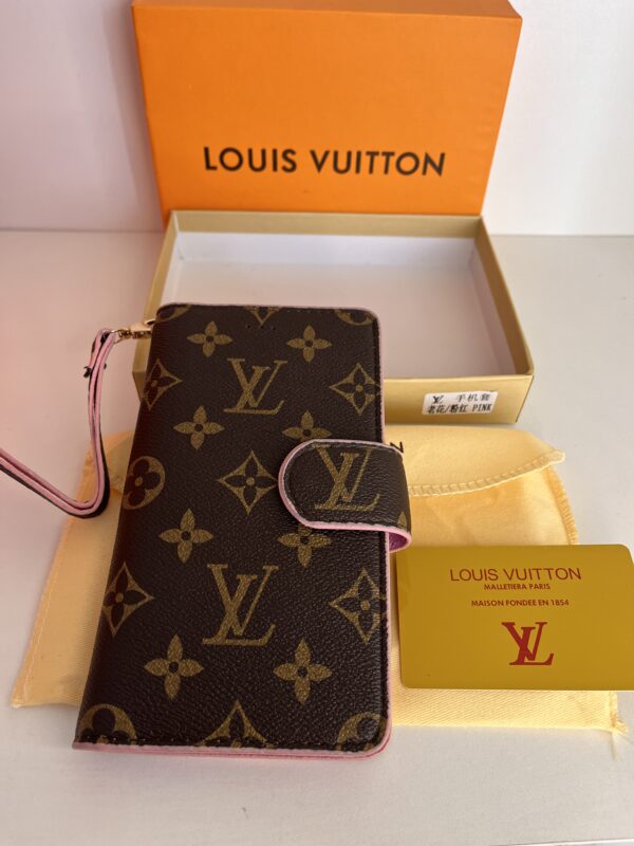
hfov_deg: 53.1
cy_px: 423
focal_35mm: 26
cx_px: 317
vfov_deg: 67.3
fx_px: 635
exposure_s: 1/117
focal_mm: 5.1
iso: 125
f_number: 1.6
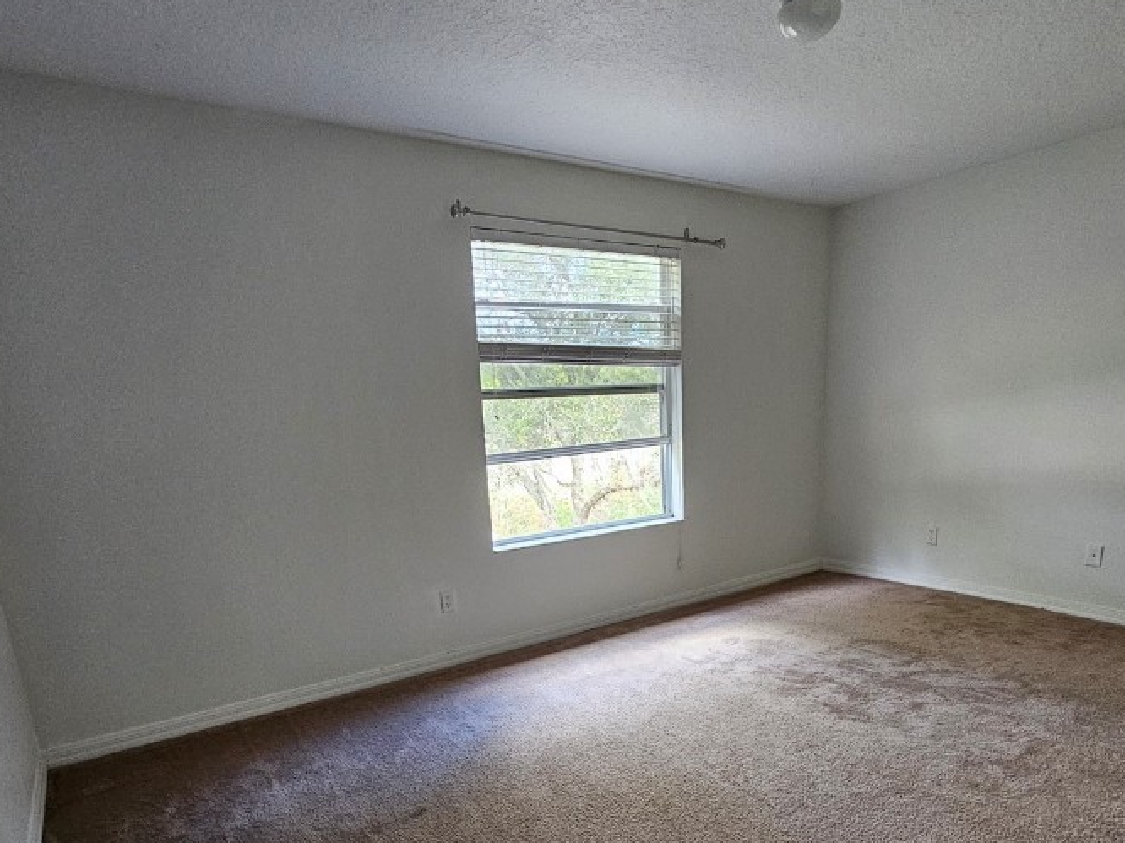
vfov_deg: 63.6
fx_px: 650
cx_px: 598
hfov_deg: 81.7
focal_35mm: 20
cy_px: 586
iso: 320
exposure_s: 1/30
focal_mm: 2.2
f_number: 2.2
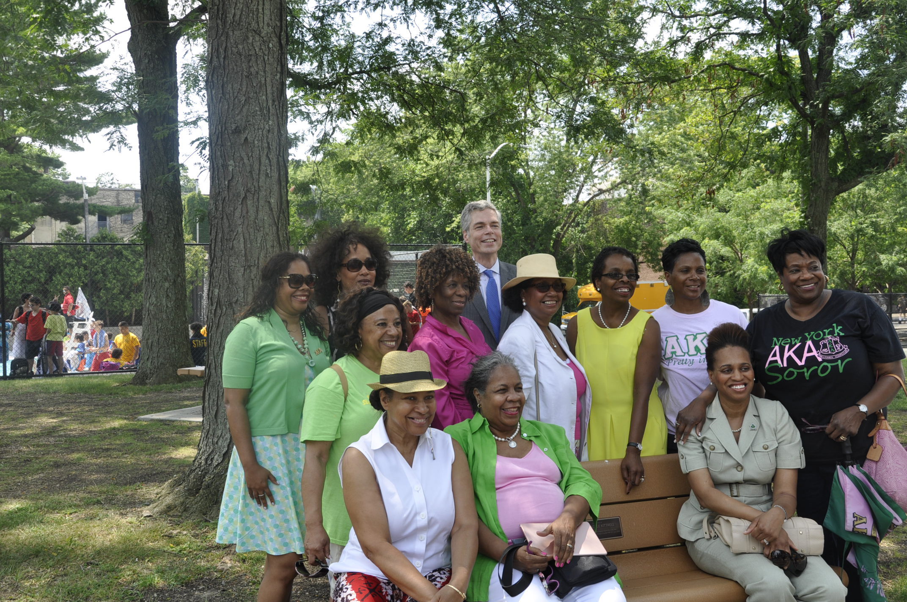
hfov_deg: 53.2
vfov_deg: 36.8
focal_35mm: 36
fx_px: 906
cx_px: 454
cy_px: 301
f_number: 7.1
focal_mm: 24
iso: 200
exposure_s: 1/200
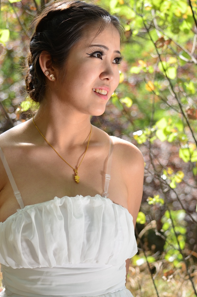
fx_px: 800
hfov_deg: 14.0
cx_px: 95
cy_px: 144
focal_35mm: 97
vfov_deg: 21.1
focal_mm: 62
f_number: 4.5
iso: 100
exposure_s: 1/160
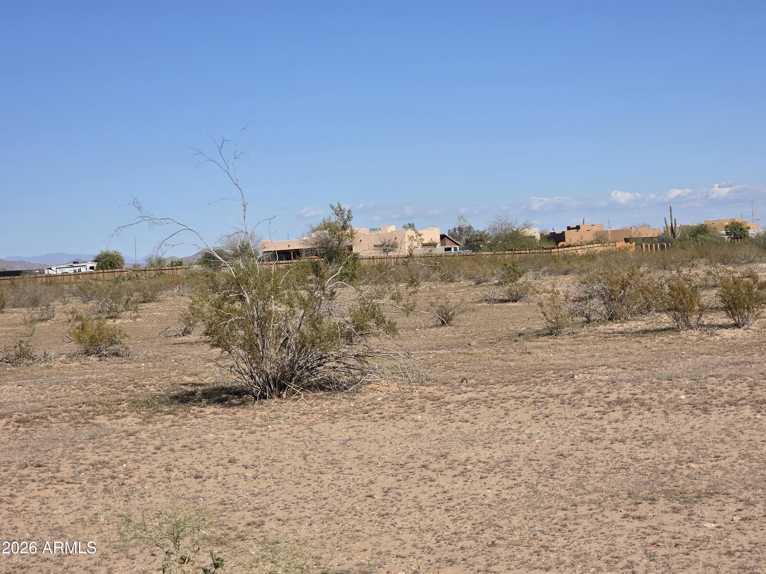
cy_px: 287
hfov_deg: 28.2
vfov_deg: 21.3
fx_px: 1527
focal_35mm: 69
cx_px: 383
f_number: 2.4
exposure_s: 1/3399
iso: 50
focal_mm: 7.9
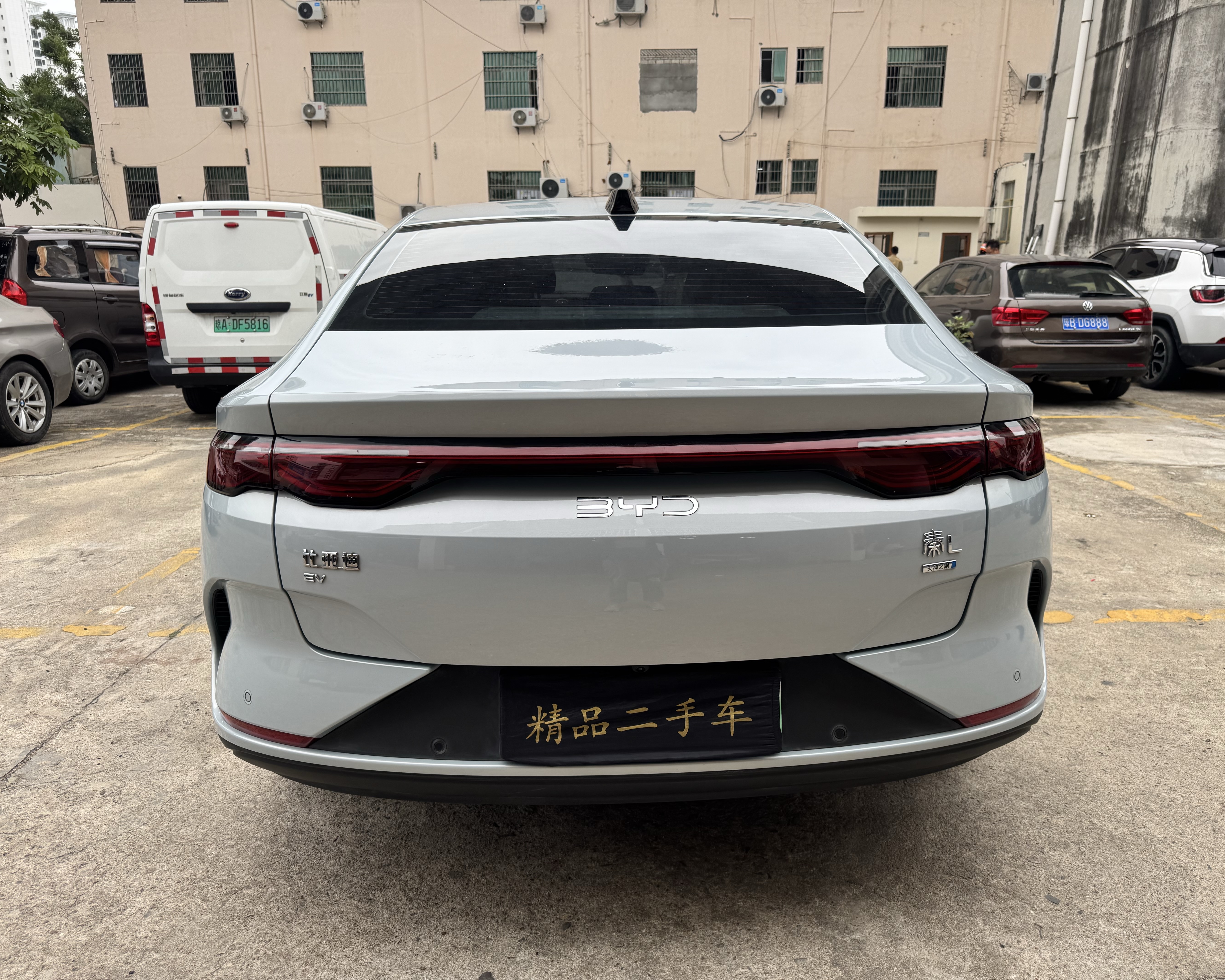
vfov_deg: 56.8
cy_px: 490
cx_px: 648
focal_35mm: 25
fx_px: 906
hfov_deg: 68.0
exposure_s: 1/315
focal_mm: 6.76
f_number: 1.78
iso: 80
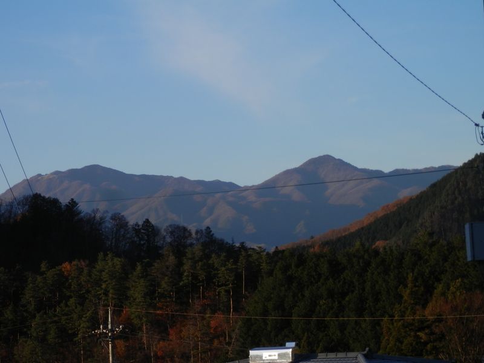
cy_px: 182
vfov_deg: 10.6
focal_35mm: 140
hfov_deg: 14.1
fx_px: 1957
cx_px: 242
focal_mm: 25.1
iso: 80
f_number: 5.4
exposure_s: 1/320
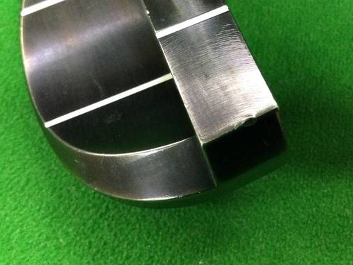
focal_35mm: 39
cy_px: 105
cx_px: 201
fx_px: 398
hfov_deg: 47.7
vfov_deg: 36.7
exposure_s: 1/30
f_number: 2.4
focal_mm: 3.3
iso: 200
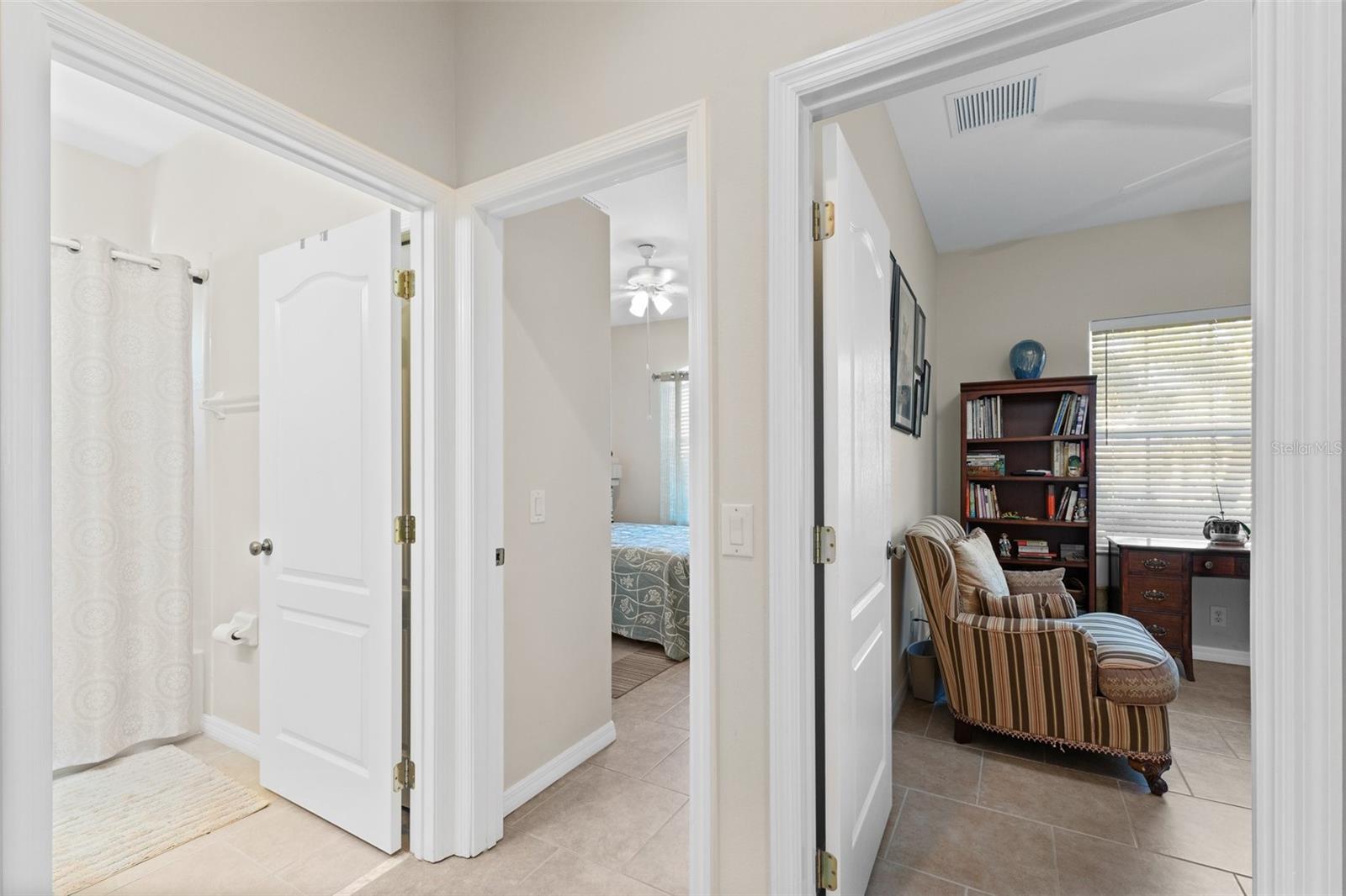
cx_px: 673
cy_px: 448
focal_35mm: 15
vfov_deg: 77.3
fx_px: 561
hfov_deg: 100.4
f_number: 8
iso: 200
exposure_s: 1/5
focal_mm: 10
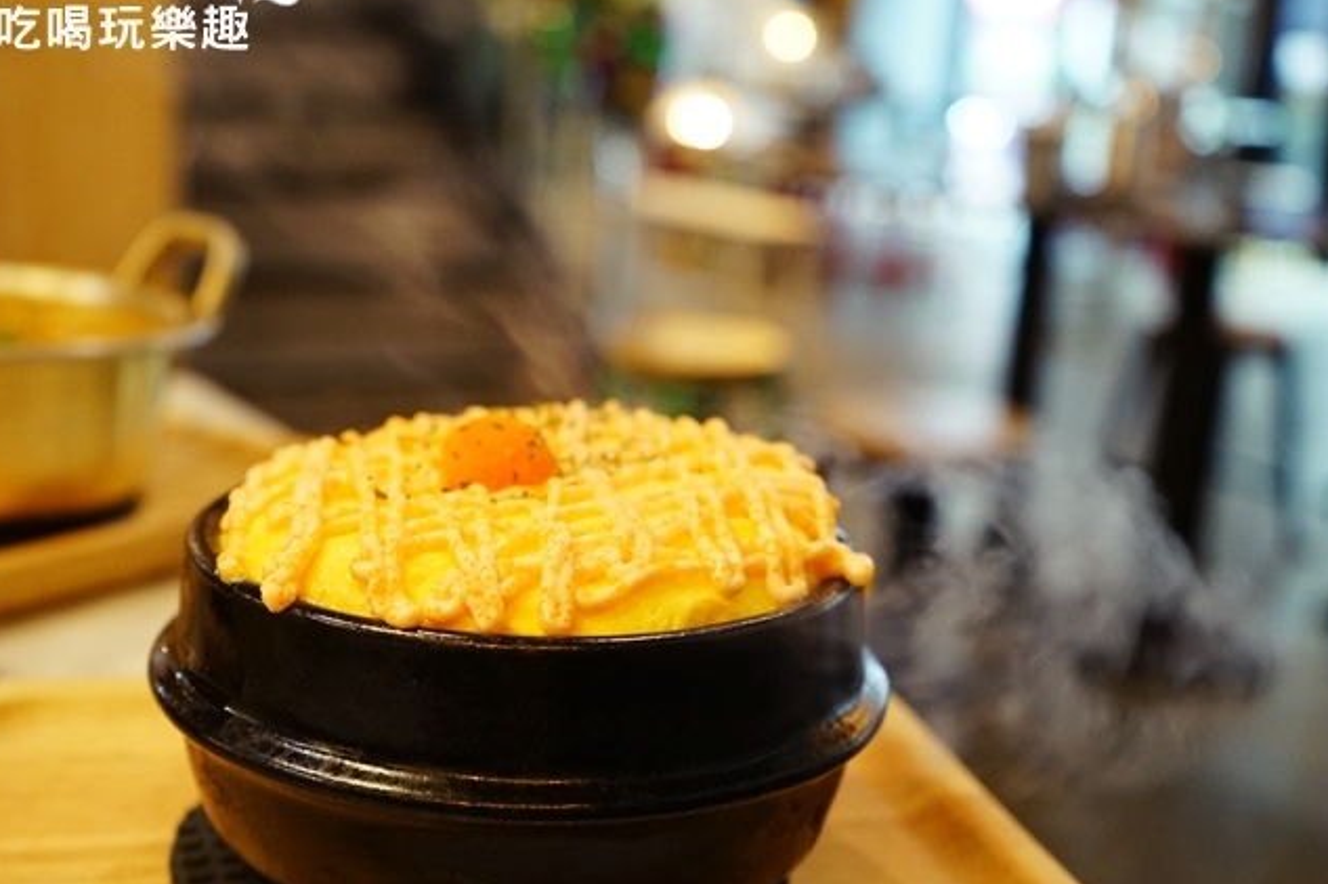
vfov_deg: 31.1
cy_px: 507
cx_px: 548
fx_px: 1585
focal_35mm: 43
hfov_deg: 45.3
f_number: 4
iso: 1600
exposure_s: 1/60
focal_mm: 34
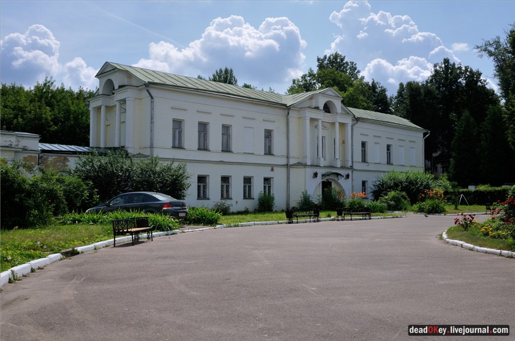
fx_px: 514
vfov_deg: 36.8
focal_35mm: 36
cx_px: 258
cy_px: 170
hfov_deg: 53.2
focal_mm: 24
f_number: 11
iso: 200
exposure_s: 1/500
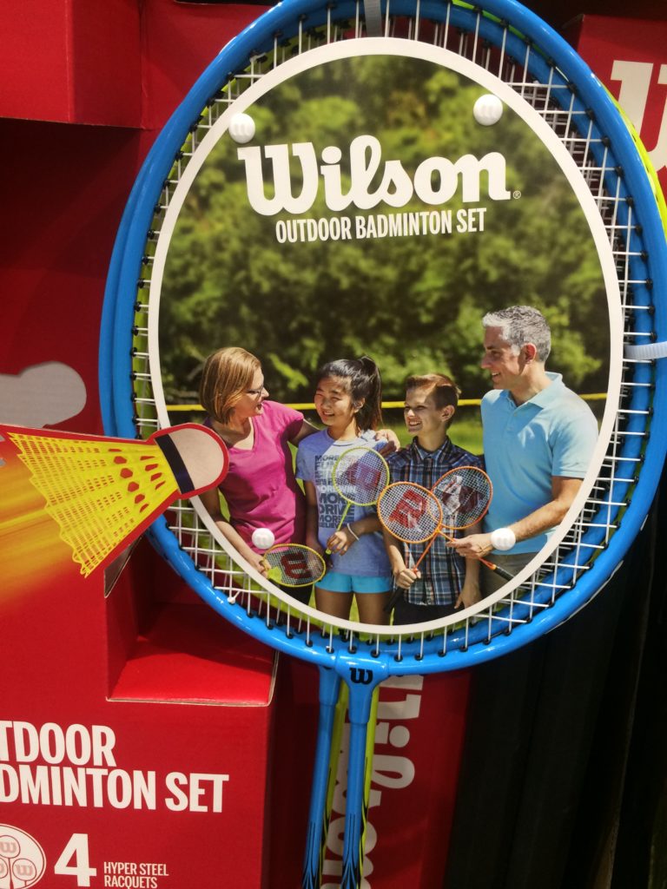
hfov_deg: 48.2
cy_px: 444
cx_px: 334
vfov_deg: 61.7
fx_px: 745
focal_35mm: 29
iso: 80
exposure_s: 1/30
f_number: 2.2
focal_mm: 4.15
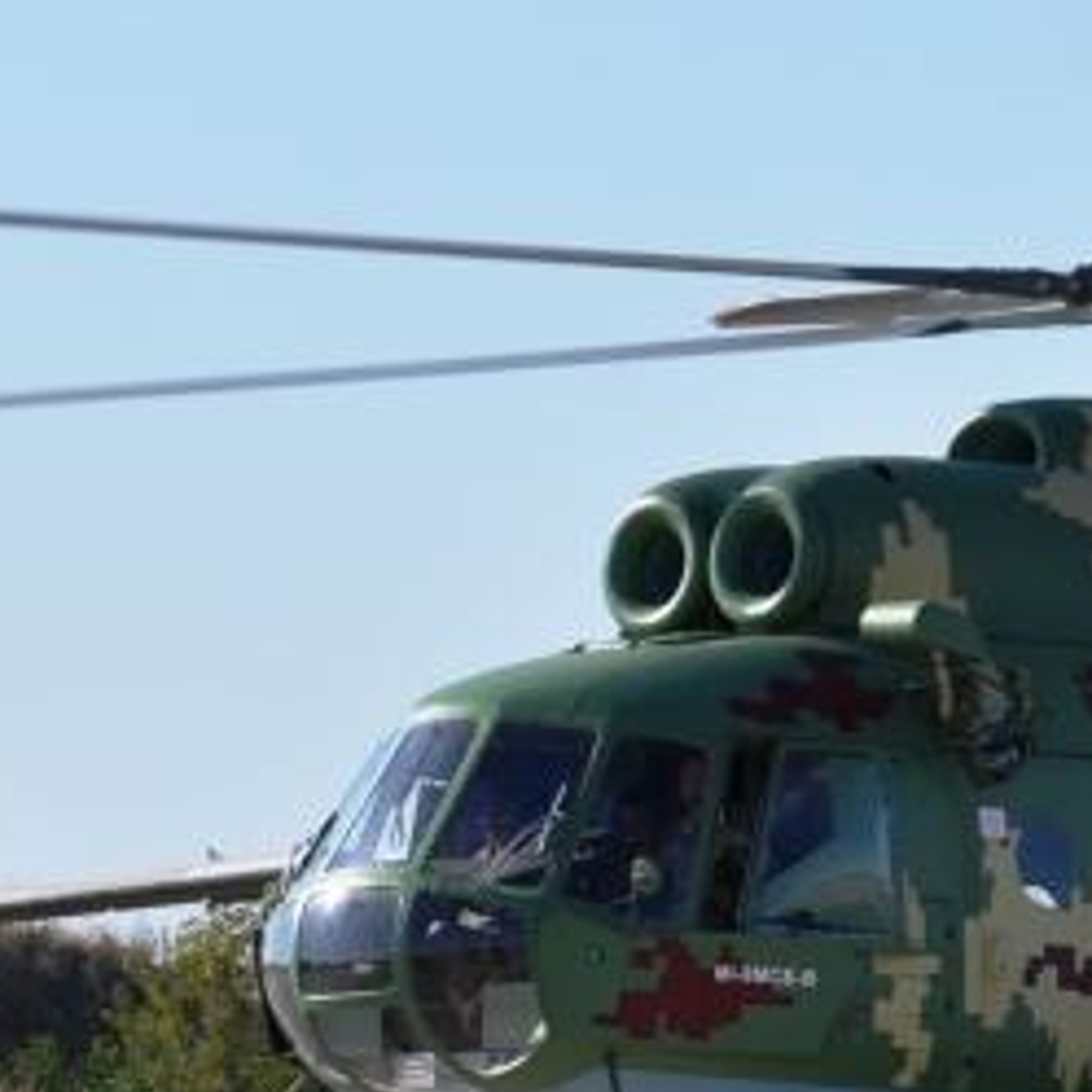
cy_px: 640
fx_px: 13098
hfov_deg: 4.8
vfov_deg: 4.8
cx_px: 1276
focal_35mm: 367
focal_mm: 70
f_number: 10
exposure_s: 1/400
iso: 200
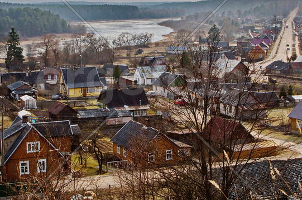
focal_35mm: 68
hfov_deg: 29.7
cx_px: 144
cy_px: 82
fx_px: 569
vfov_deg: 19.9
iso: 100
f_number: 13
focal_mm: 28.13
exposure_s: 1/60
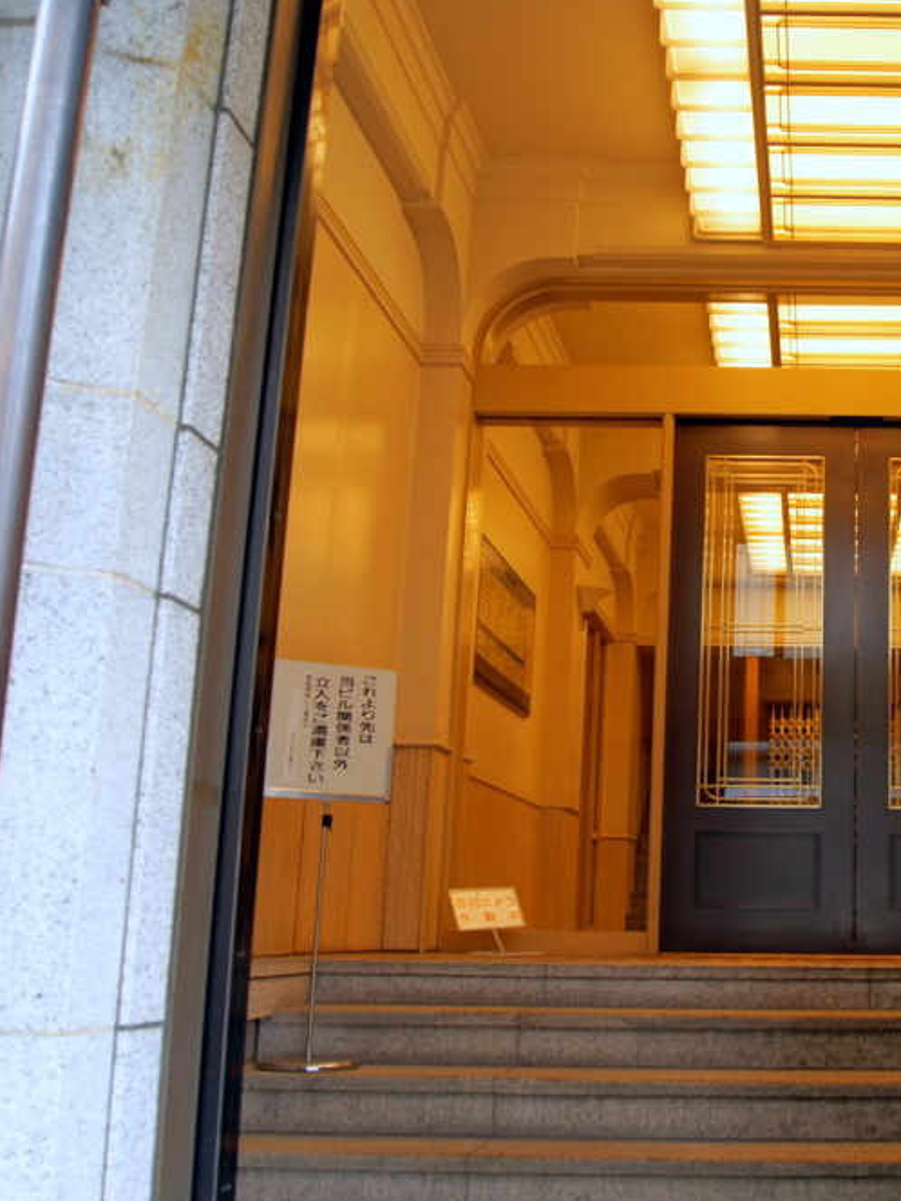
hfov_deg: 33.5
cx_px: 854
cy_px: 596
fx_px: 1388
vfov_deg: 46.8
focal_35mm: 40
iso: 200
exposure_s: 1/15
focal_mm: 18
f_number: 4.5
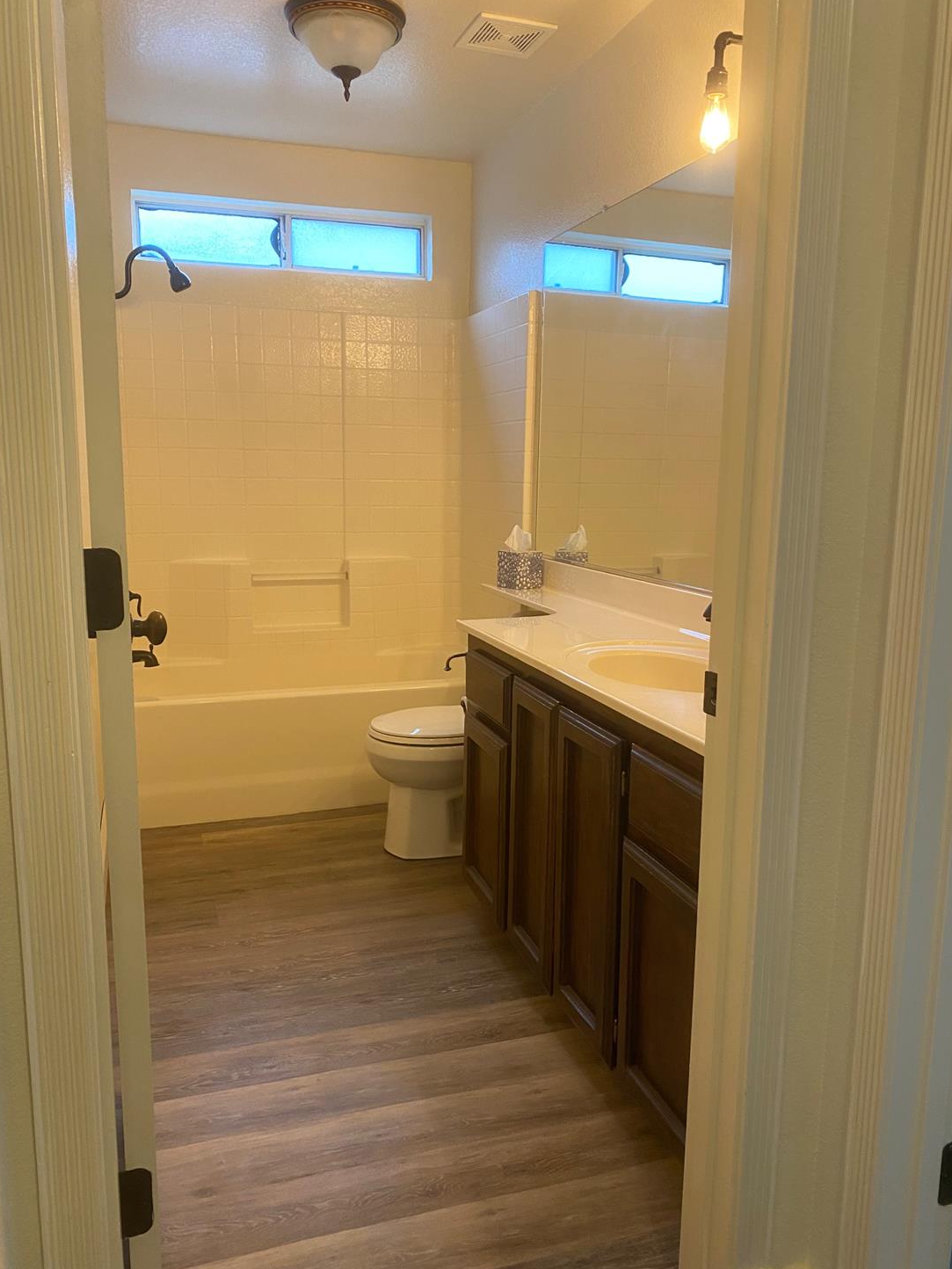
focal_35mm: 27
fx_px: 990
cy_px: 641
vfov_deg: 65.3
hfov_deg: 51.4
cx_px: 482
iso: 125
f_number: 1.8
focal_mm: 4.25
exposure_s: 1/60
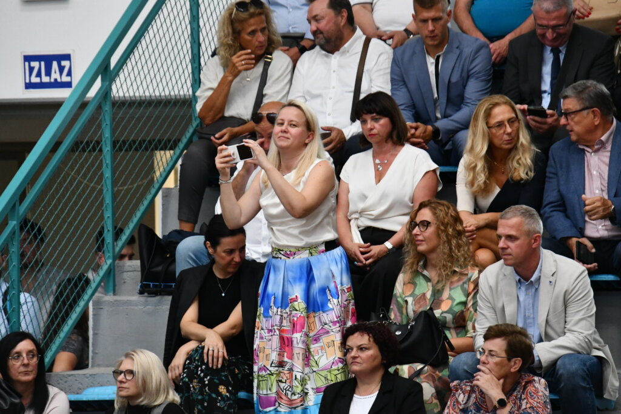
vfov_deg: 5.0
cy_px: 207
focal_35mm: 277
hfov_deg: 7.4
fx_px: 4779
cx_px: 310
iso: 3200
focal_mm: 185
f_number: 7.1
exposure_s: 1/800
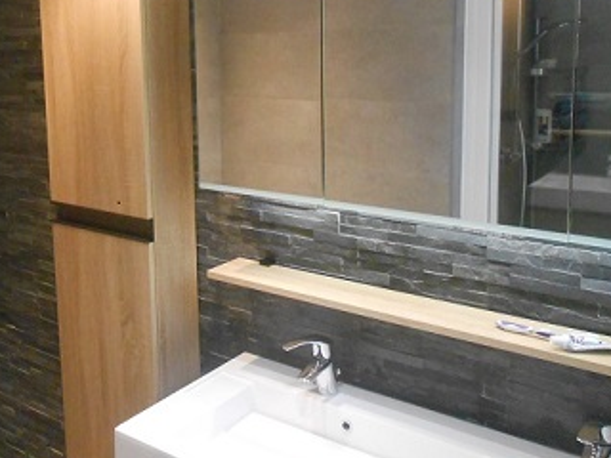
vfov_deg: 36.2
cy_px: 132
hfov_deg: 47.7
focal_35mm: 39
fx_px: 688
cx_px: 262
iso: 800
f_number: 3.5
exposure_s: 1/60
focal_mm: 4.6
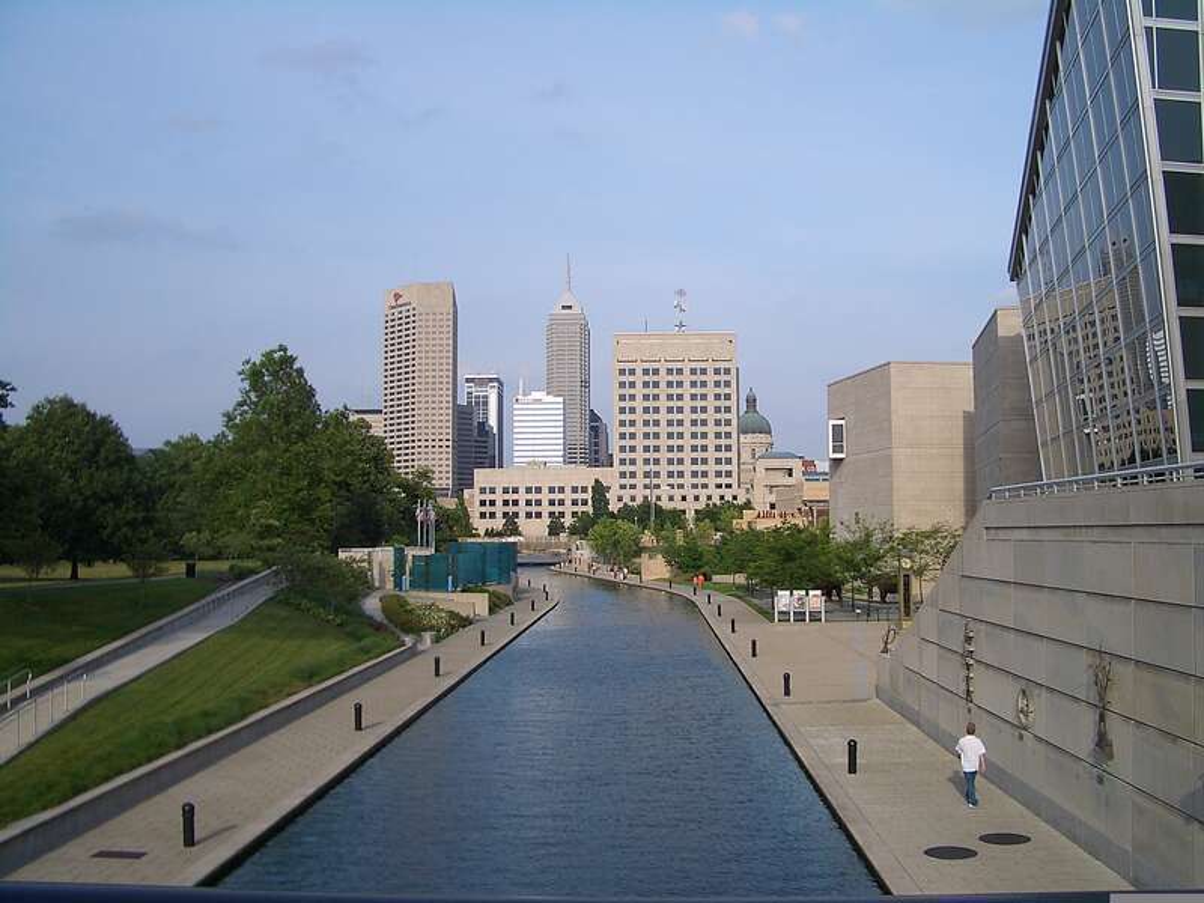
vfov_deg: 40.7
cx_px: 602
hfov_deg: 52.6
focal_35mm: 35
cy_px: 452
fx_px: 1217
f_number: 4.3
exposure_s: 1/500
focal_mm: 5.8
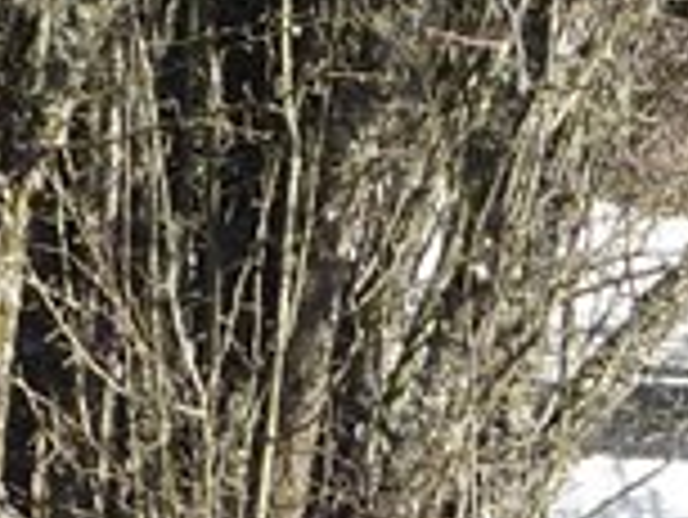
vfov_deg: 3.9
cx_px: 1142
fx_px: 7379
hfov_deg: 5.3
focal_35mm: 371
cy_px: 1221
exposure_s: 1/200
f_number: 4.9
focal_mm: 8.8
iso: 100
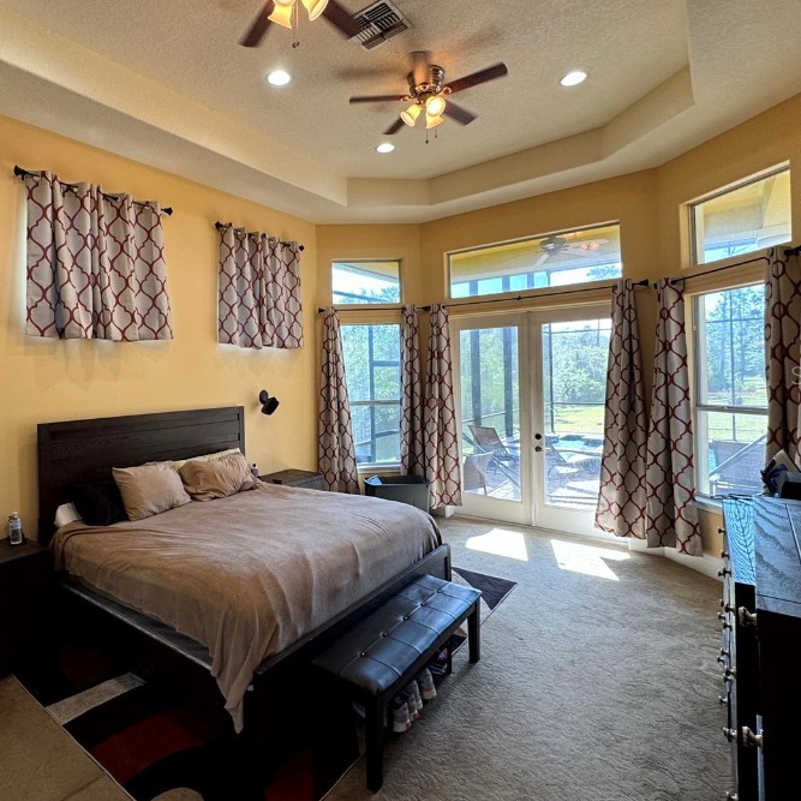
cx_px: 289
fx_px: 497
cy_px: 375
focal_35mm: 19
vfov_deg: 77.6
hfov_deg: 76.0
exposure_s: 1/120
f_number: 2.2
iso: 80
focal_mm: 2.22
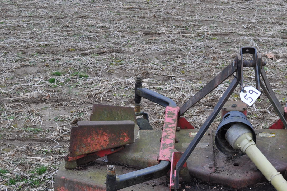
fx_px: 565
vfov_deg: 18.7
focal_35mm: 71
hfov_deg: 27.8
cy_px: 180
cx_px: 237
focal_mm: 24
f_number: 5.6
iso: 400
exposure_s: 1/125
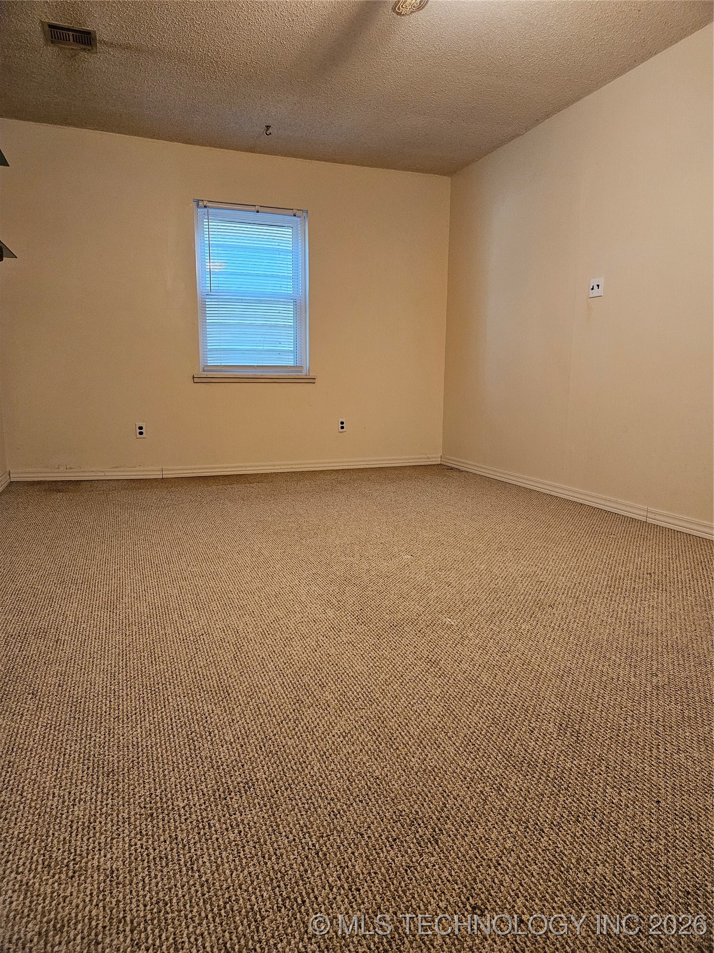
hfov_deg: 58.9
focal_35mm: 23
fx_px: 633
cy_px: 476
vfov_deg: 73.9
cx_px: 357
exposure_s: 1/120
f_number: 1.8
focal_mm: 5.4
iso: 800
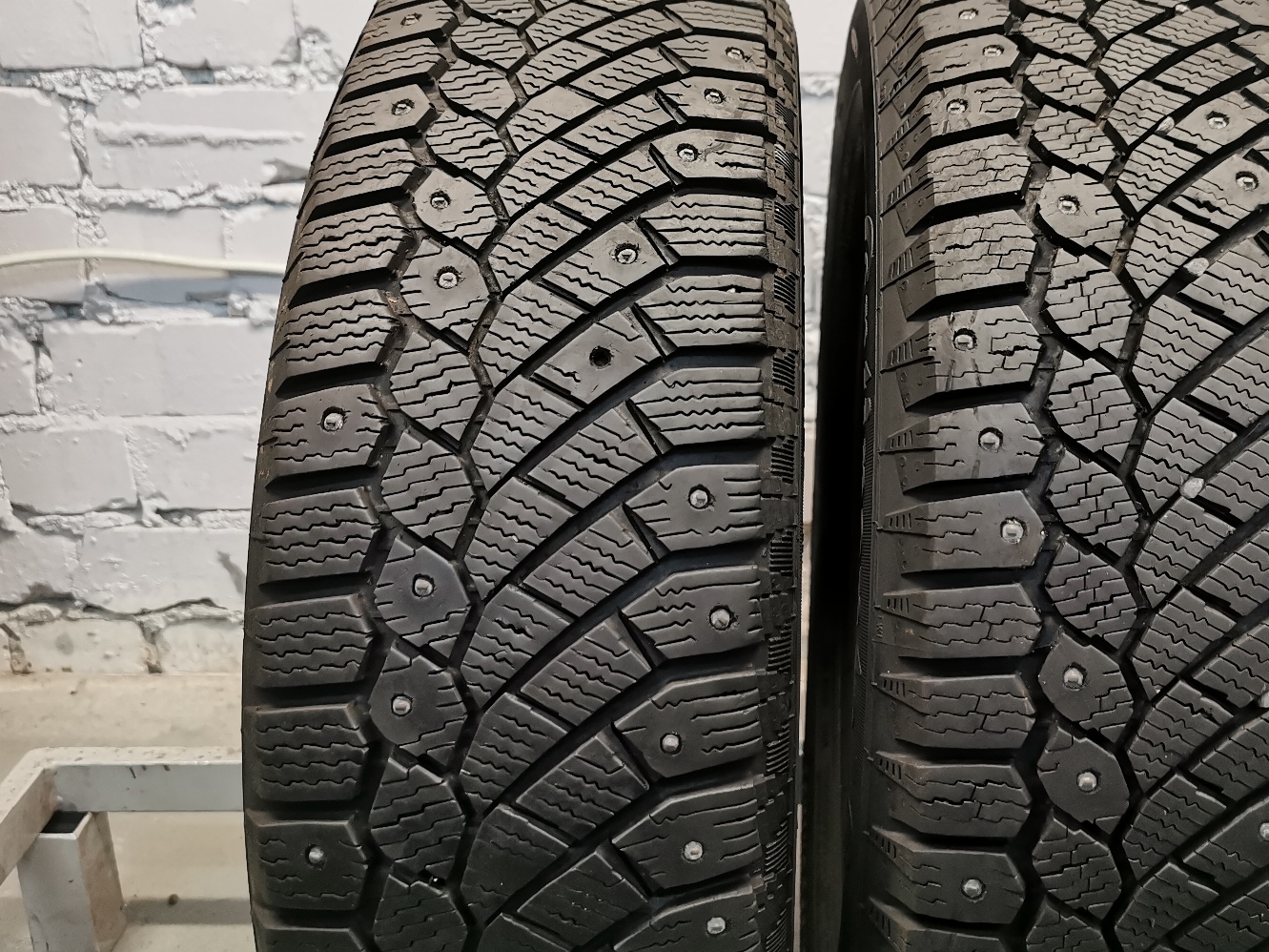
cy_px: 355
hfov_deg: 49.8
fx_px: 1356
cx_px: 768
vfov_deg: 38.4
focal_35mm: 37
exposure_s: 1/100
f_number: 1.6
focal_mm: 5.56
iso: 320
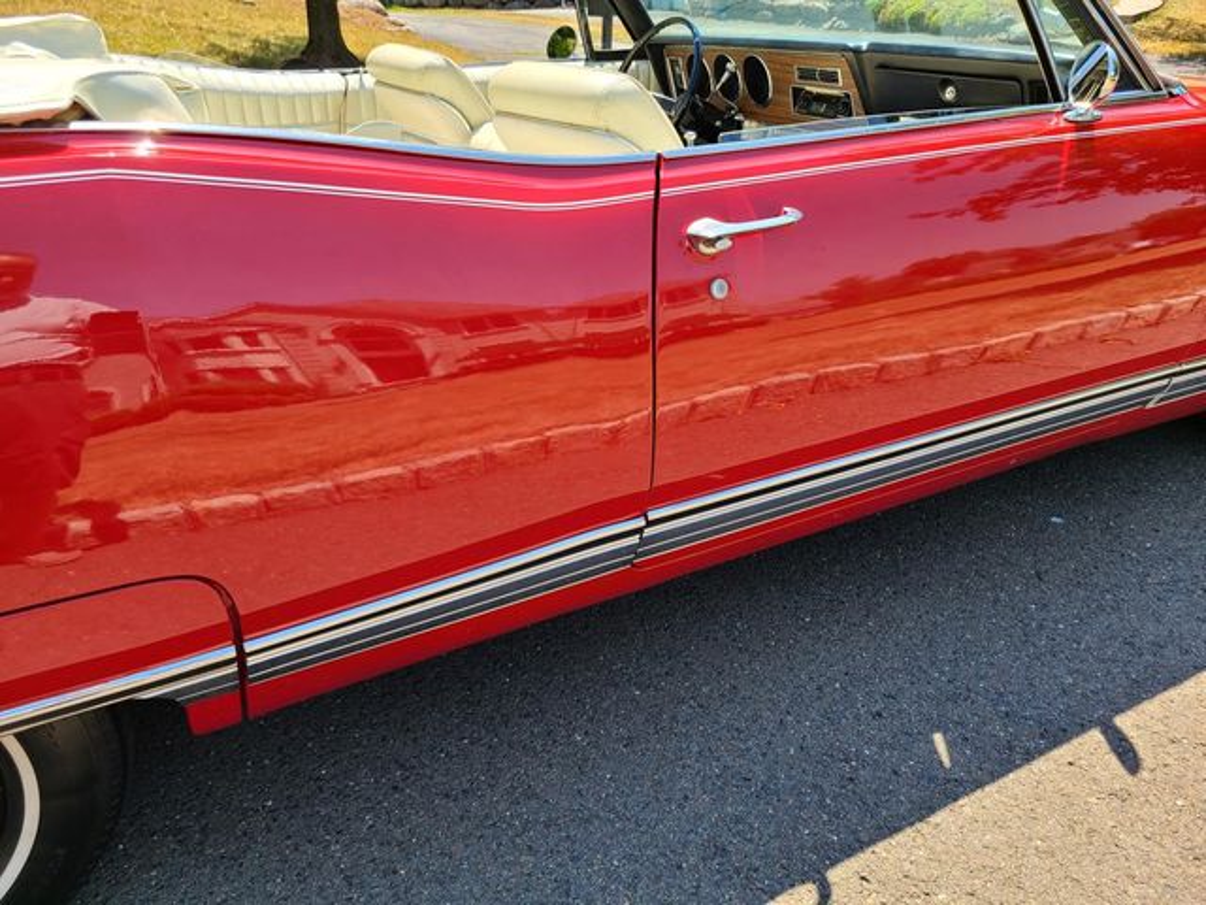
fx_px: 906
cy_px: 452
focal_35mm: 26
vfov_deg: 53.1
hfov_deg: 67.3
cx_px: 603
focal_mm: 5.4
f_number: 1.8
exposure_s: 1/506
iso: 40
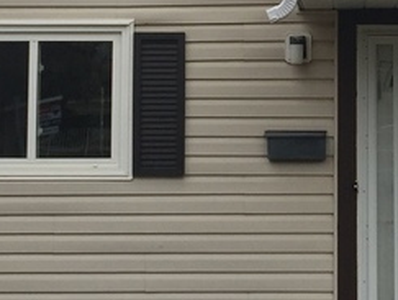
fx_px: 1405
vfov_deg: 12.1
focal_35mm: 122
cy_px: 13
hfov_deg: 16.1
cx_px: 287
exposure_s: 1/581
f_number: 2.2
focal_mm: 4.15
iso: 32
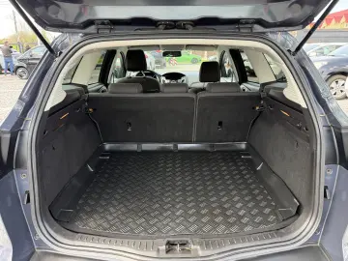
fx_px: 241
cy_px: 130
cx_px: 174
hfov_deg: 71.6
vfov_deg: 56.8
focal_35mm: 24
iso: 160
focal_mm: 6.76
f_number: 1.78
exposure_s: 1/217
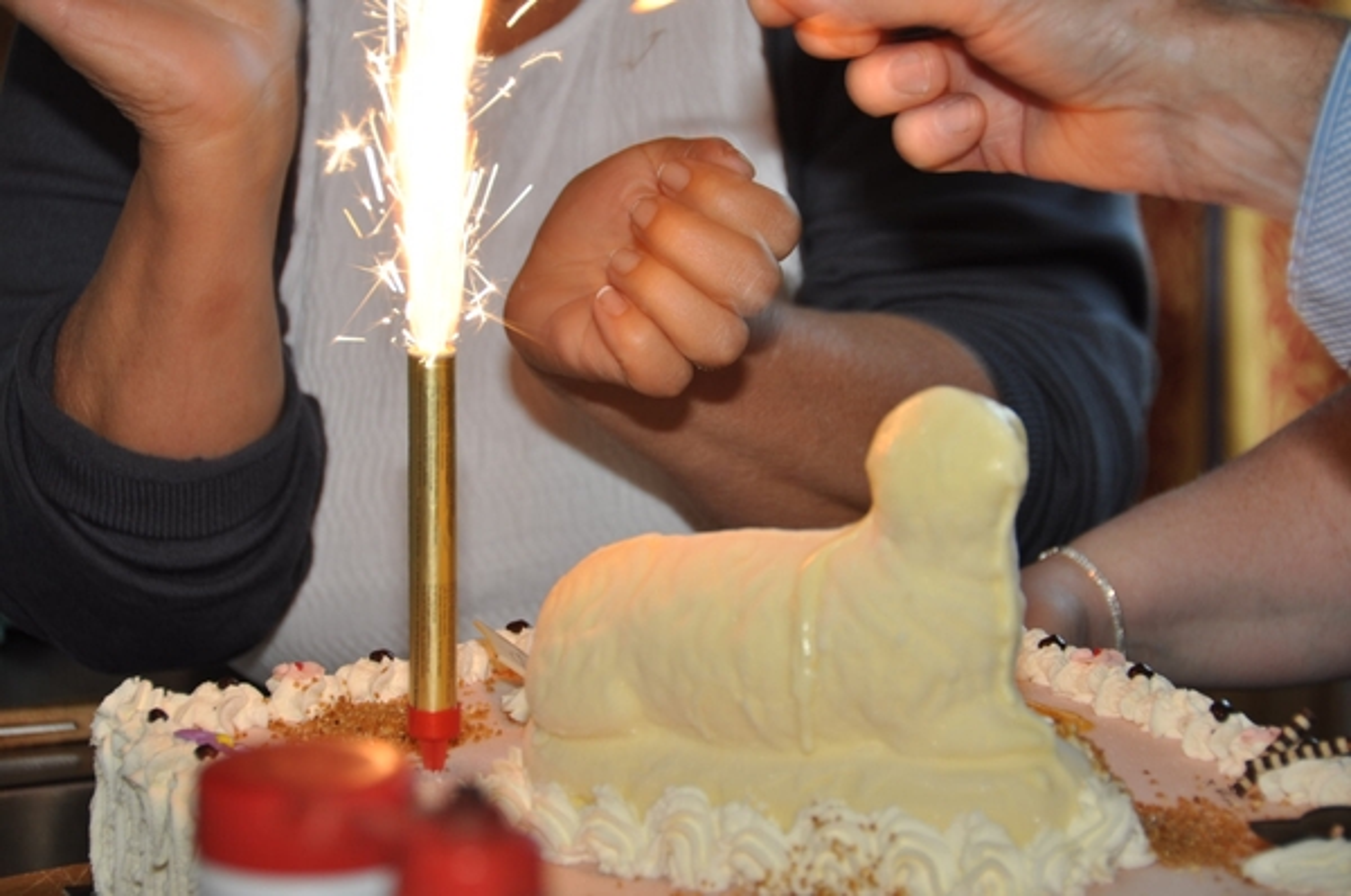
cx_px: 676
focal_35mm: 142
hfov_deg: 14.4
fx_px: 5339
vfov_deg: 9.6
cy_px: 448
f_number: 5.6
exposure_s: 1/60
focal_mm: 95
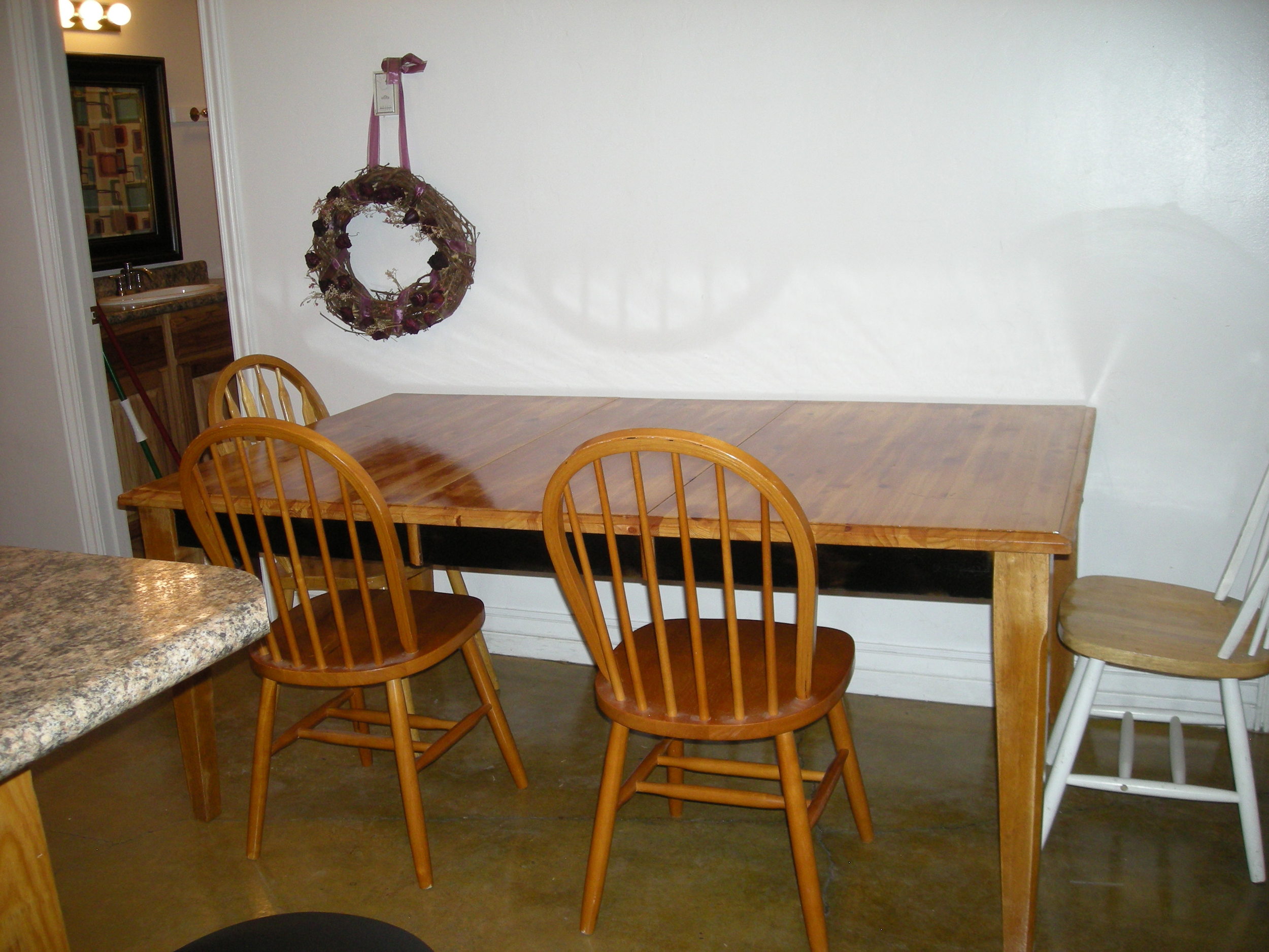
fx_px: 1283
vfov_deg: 40.7
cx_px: 634
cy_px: 476
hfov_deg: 52.6
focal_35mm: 35
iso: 139
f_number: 2.8
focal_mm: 5.7
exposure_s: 1/60
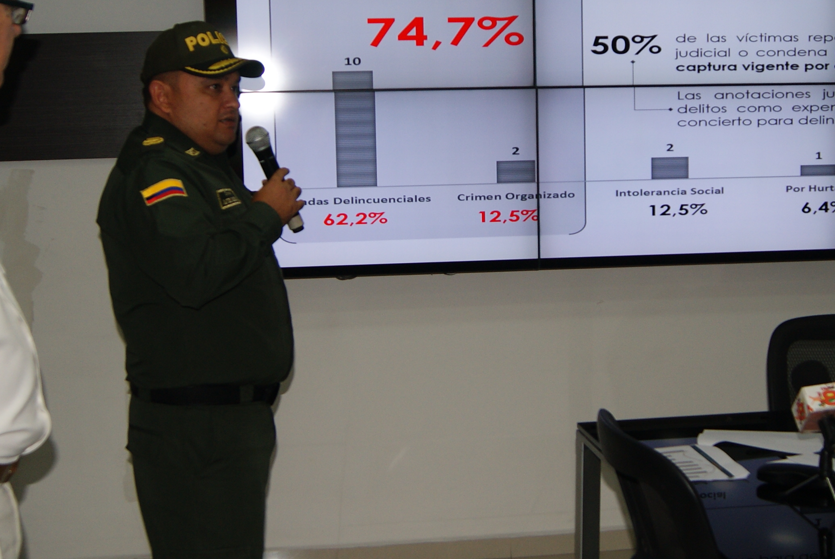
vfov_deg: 24.3
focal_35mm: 56
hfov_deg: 35.5
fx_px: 1301
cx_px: 469
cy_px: 257
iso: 200
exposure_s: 1/160
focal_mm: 20
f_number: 4
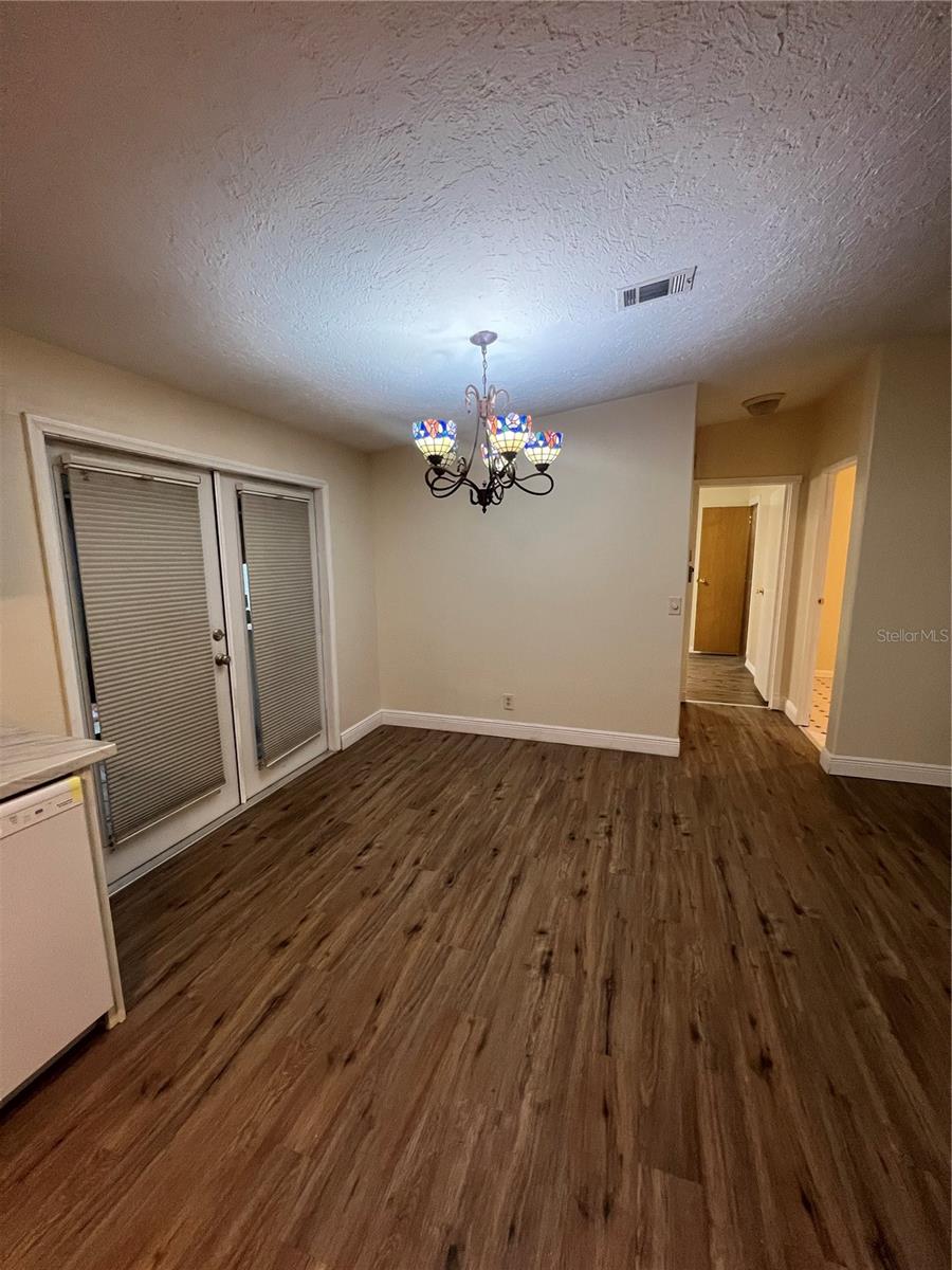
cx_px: 476
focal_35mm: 13
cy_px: 635
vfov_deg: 106.2
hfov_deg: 89.9
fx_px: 477
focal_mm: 1.57
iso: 320
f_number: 1.8
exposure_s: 1/60
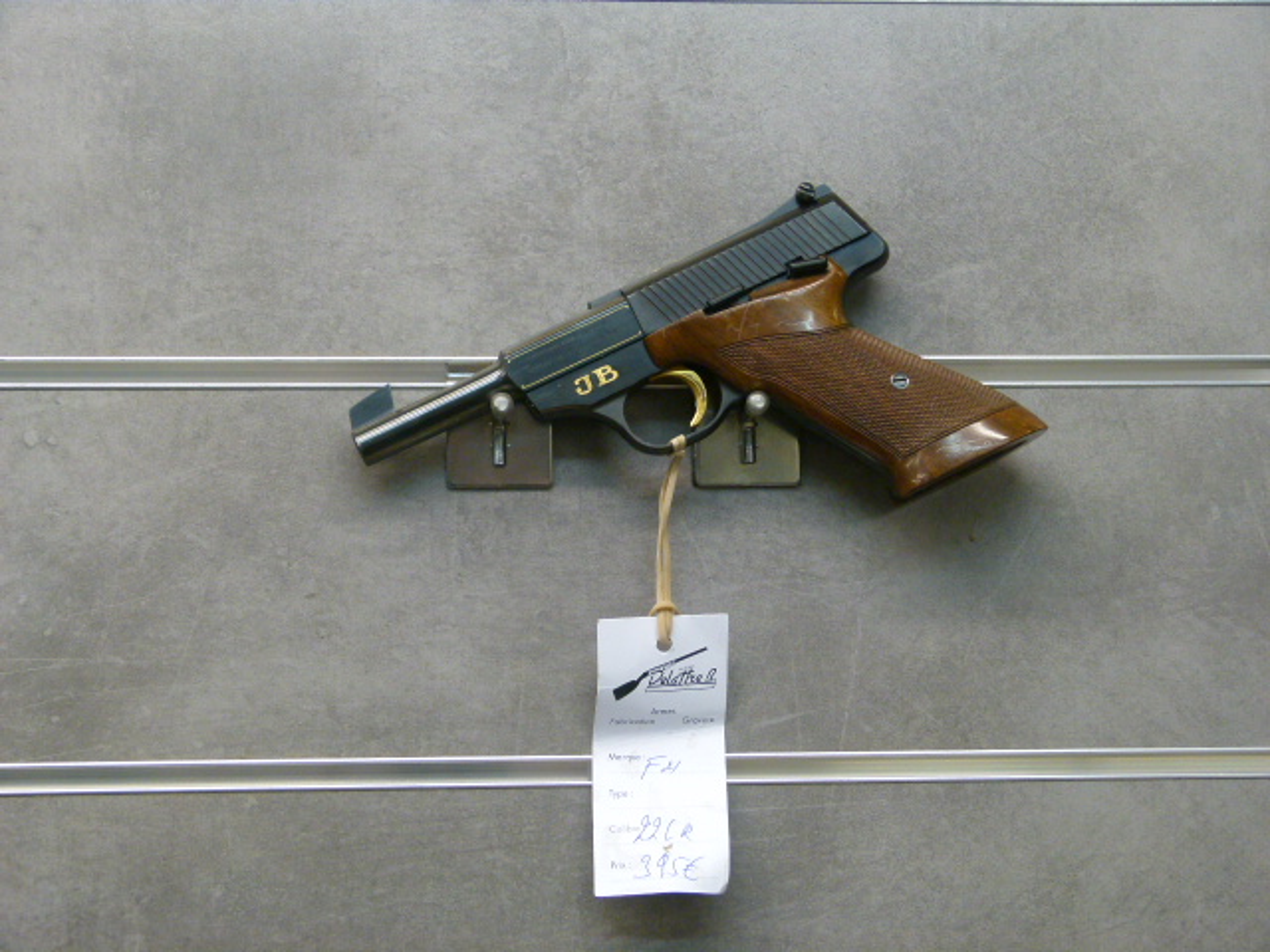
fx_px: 2568
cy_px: 476
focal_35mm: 70
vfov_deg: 21.0
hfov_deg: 27.8
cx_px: 635
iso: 250
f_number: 3.3
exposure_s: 1/60
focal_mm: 12.6
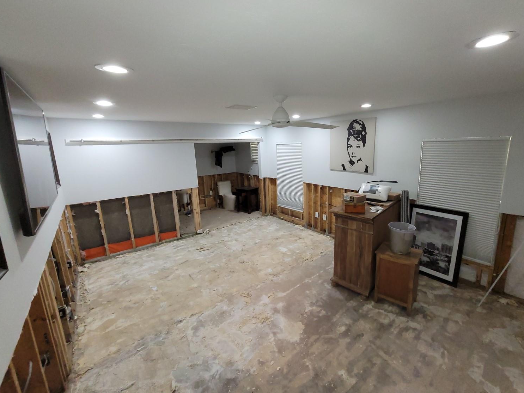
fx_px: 212
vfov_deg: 85.6
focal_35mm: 14
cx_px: 279
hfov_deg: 101.9
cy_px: 187
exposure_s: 1/60
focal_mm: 2.2
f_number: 2.2
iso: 400
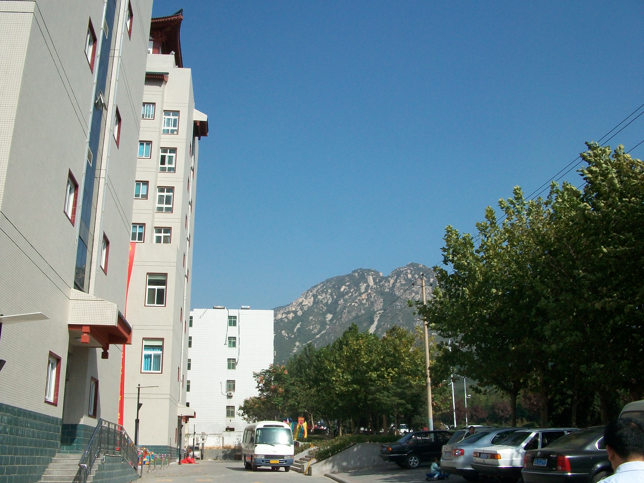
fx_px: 633
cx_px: 322
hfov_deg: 54.0
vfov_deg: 41.8
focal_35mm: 34
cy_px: 242
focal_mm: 5.7
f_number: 5.5
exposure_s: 1/500
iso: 80
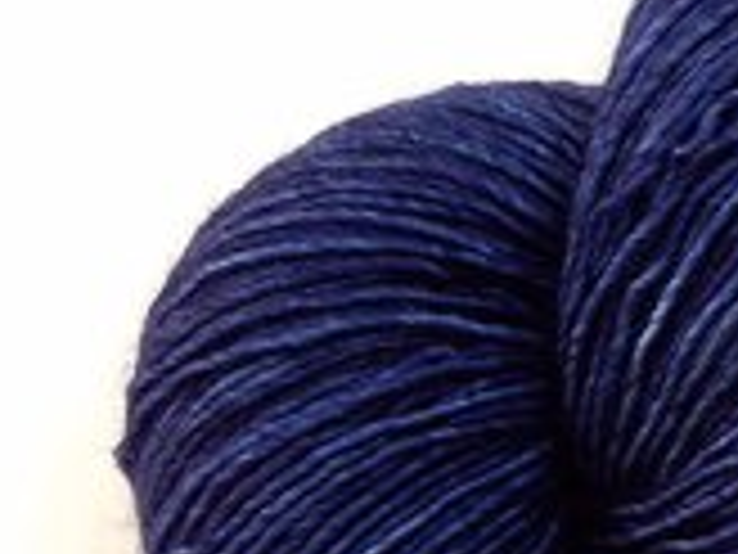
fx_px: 5223
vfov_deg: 6.1
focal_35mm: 245
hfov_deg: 8.1
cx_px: 590
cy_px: 484
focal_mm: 20.5
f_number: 4.6
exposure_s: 1/15
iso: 125
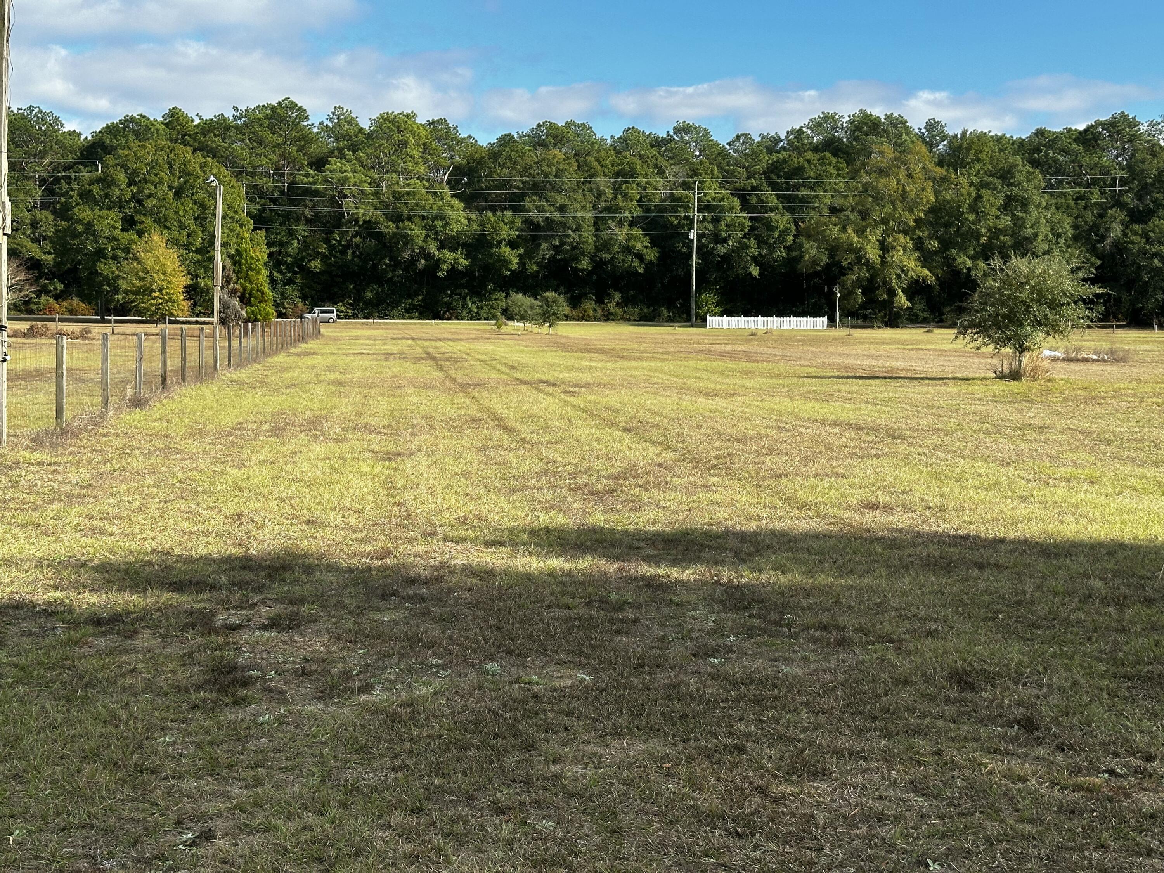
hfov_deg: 39.7
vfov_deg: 30.3
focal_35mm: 48
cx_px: 582
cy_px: 436
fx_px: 1614
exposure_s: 1/2028
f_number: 1.78
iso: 64
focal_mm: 6.86
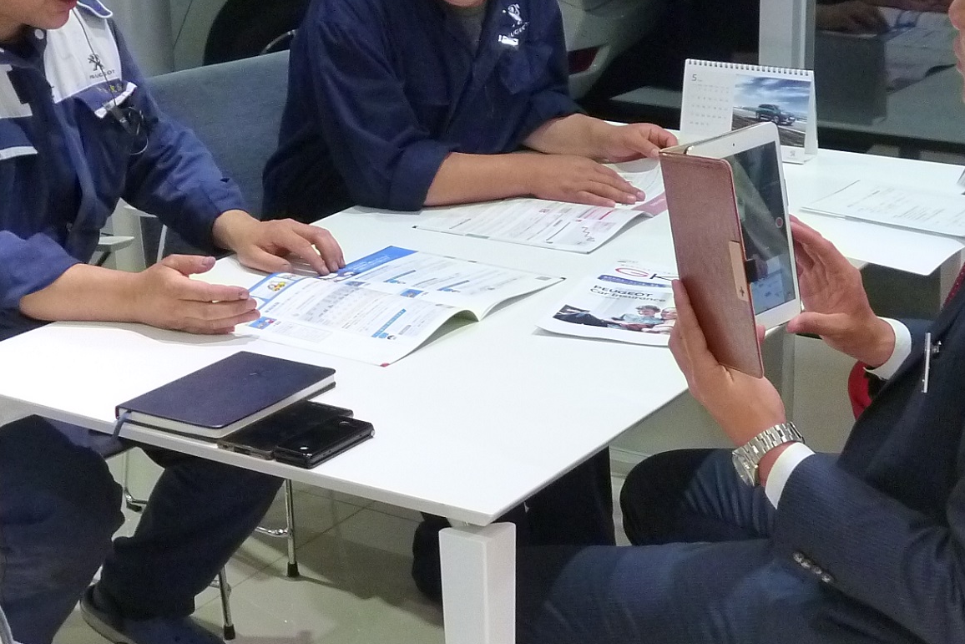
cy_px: 326
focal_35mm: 70
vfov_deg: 19.5
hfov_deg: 28.8
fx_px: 1876
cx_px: 560
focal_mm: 5.7
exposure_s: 1/30
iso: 400
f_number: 3.3
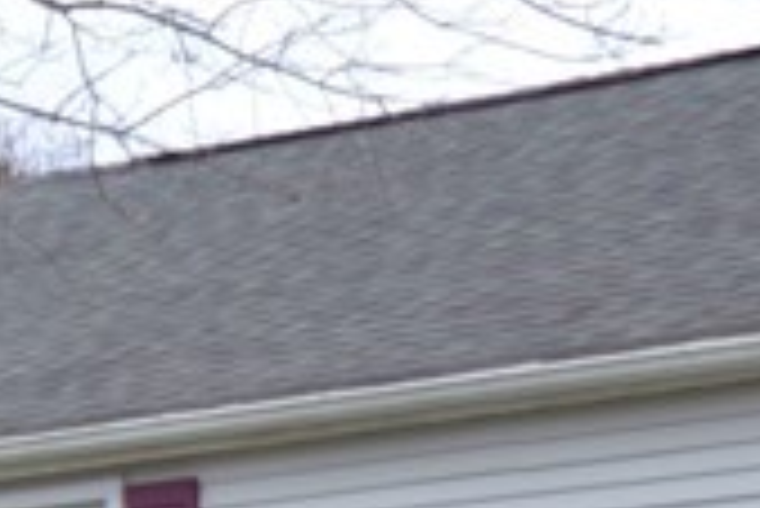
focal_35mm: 212
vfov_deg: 6.3
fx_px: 4479
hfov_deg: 9.6
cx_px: -25
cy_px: 964
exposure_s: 1/160
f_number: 4.5
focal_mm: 22
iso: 100
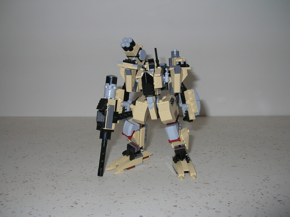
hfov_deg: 51.4
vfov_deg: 39.6
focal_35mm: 36
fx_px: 301
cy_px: 108
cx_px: 145
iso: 50
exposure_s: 1/60.1
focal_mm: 6
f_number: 2.7
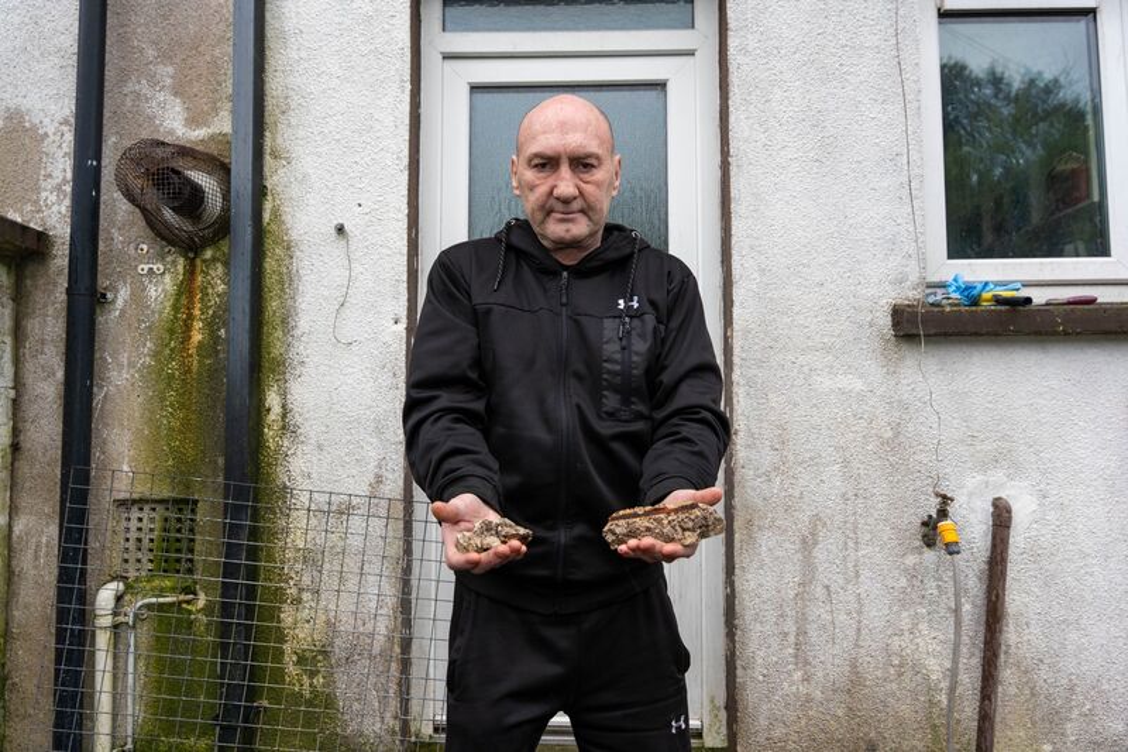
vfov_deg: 53.1
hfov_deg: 73.8
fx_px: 752
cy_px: 376
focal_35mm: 24
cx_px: 564
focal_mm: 24
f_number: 5
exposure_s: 1/200
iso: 400
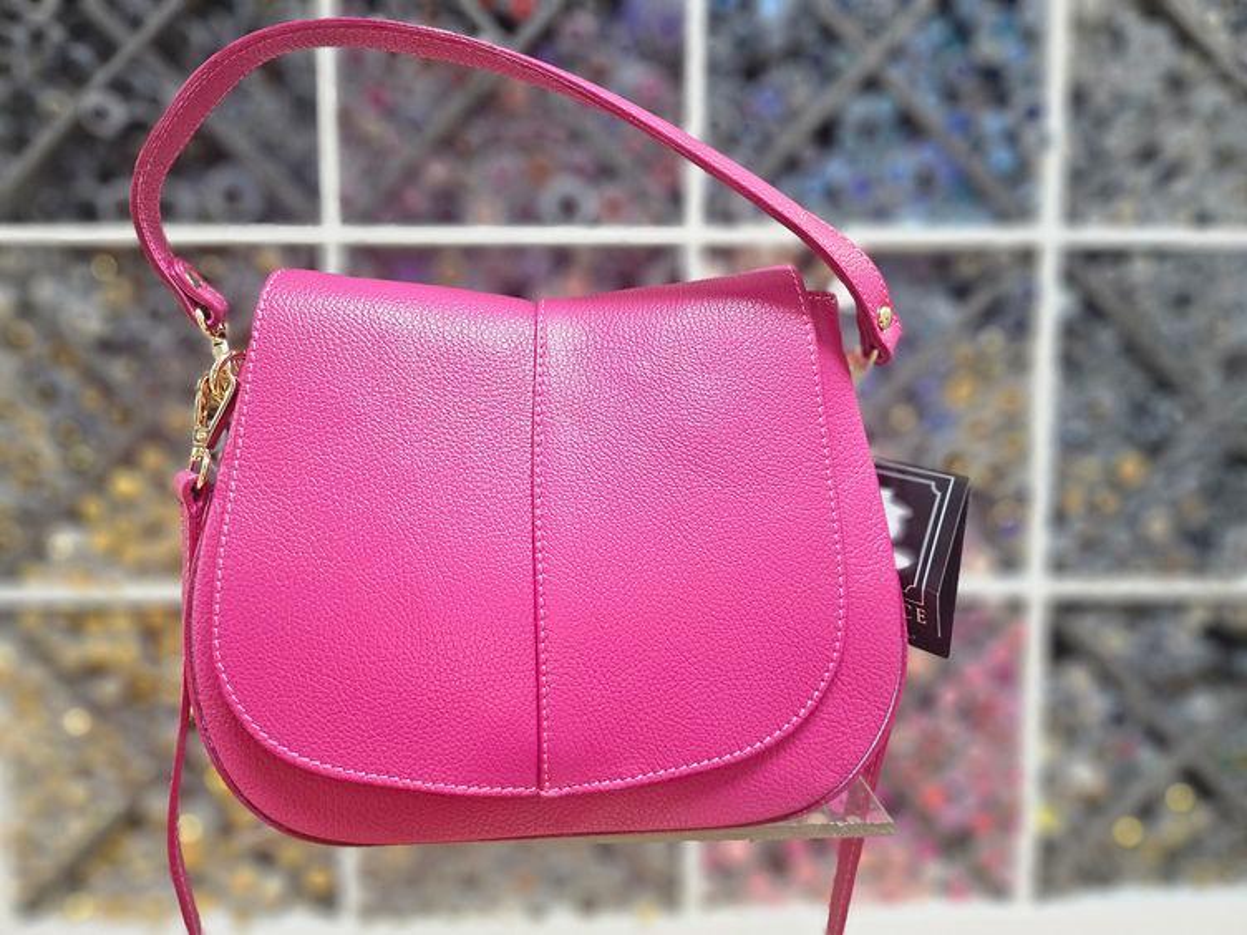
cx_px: 624
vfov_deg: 56.8
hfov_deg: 71.6
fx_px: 865
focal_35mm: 24
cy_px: 468
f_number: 1.8
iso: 500
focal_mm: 5
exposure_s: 1/100
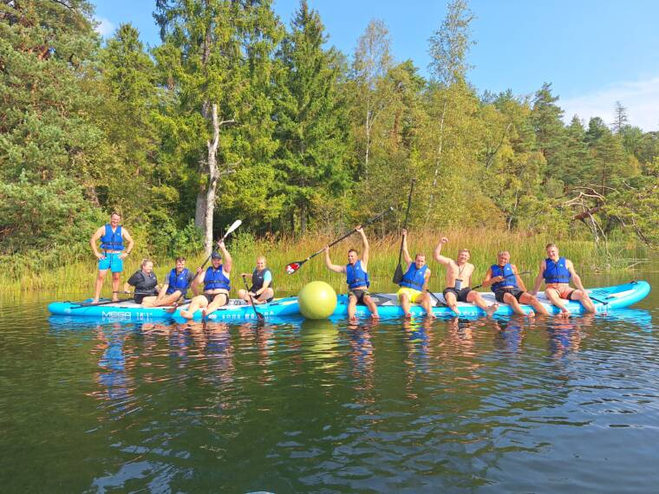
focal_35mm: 23
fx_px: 438
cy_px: 247
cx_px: 330
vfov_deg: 58.9
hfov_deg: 73.9
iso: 40
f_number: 1.8
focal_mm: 5.54
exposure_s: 1/1555
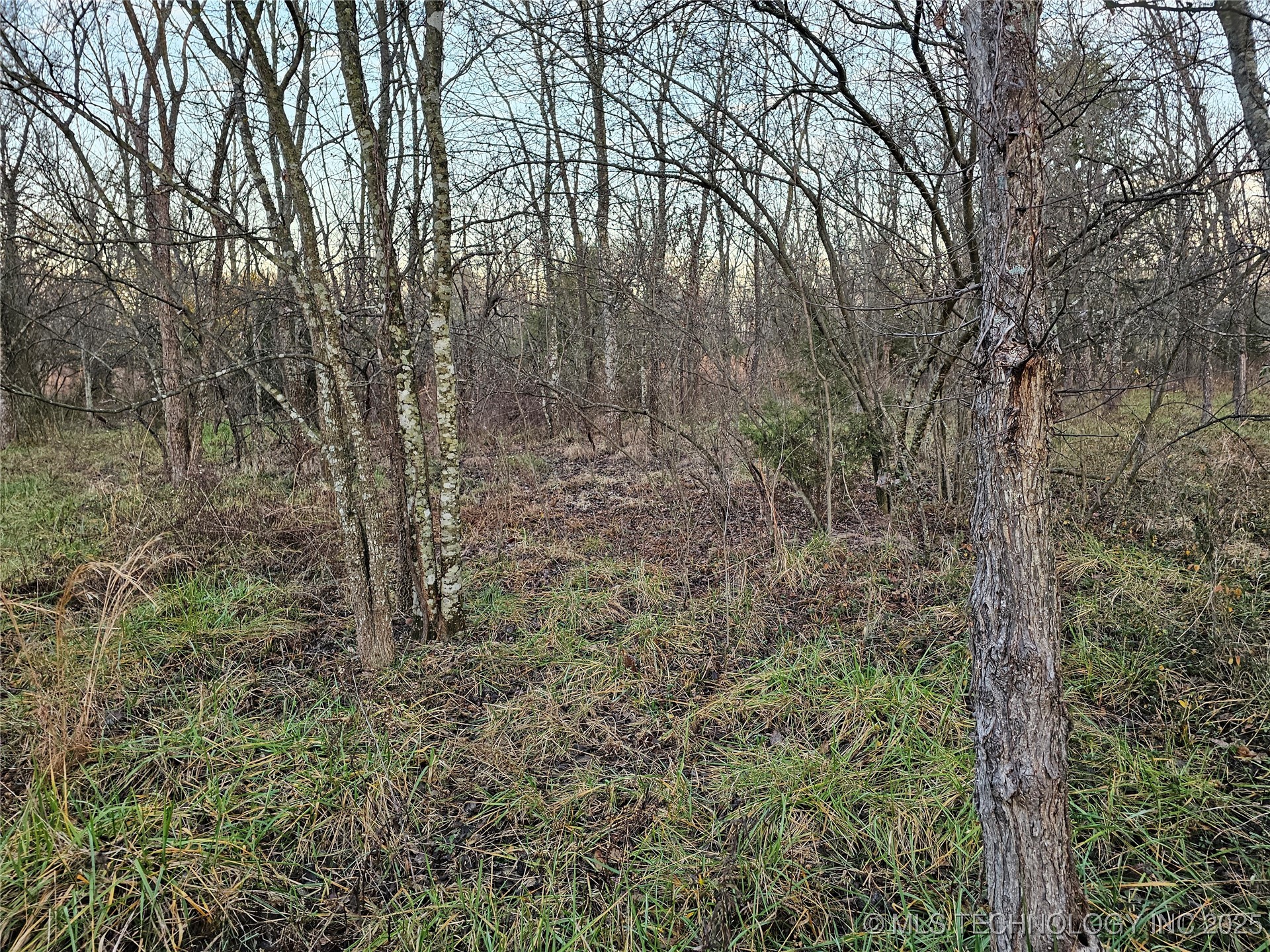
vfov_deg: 58.9
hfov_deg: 73.9
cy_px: 476
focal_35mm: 23
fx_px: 844
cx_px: 635
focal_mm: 6.3
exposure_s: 1/120
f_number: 1.7
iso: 200
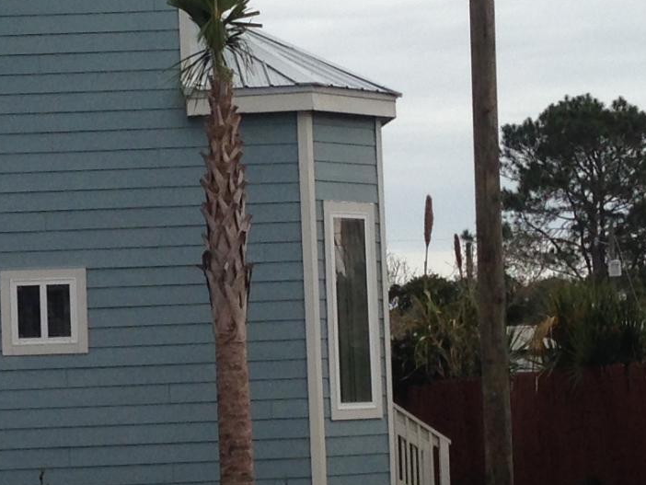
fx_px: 2632
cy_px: 337
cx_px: 20
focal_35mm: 141
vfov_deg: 10.5
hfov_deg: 13.8
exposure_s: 1/536
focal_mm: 4.12
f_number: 2.4
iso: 50
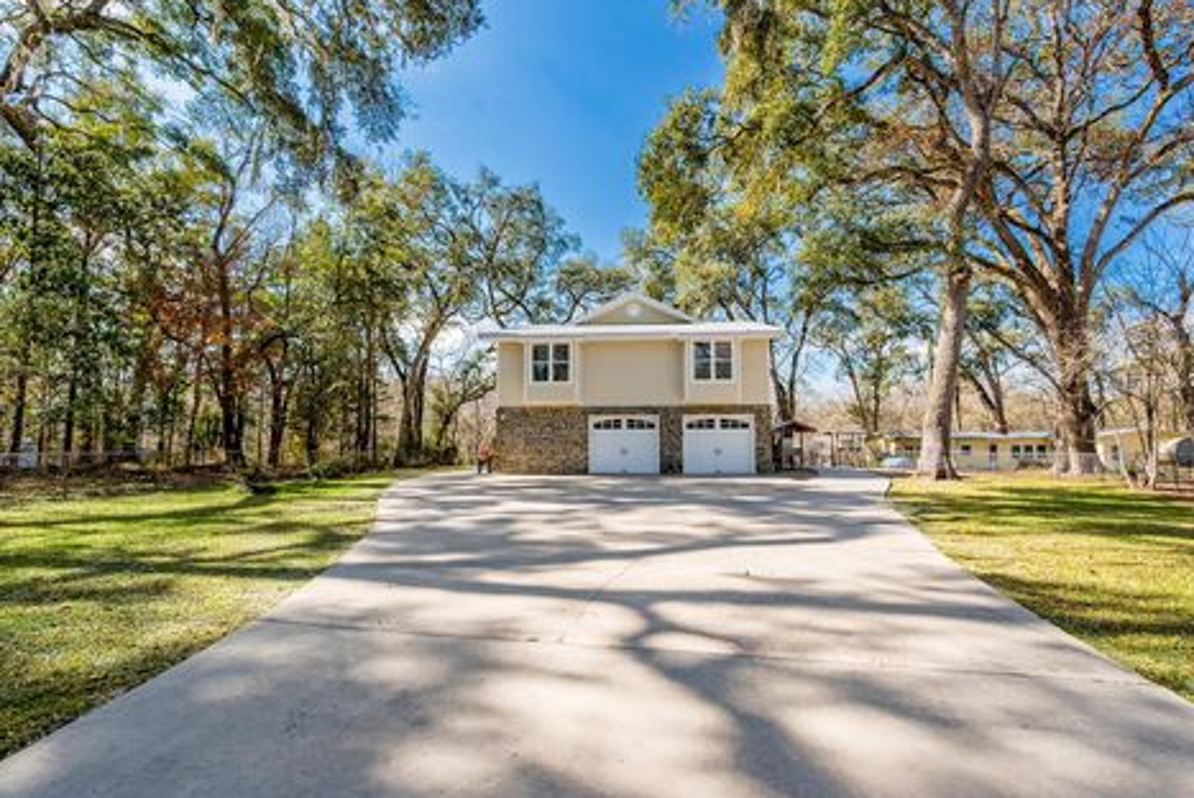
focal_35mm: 15
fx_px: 498
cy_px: 409
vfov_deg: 77.4
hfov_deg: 100.3
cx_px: 629
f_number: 8
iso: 400
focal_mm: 14
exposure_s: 1/5000
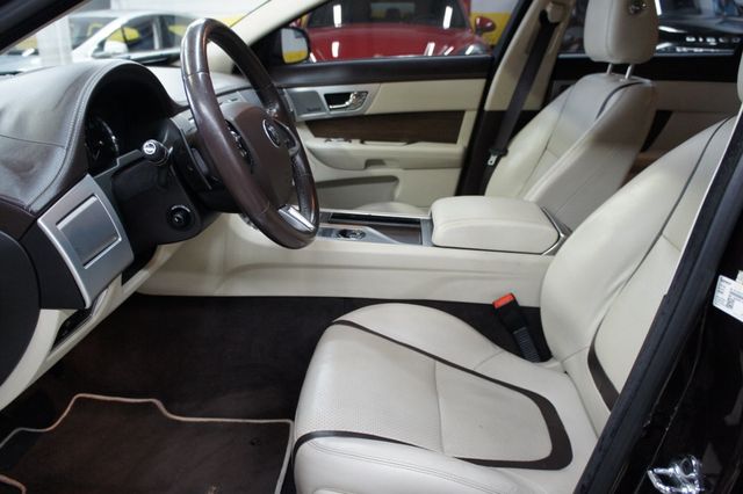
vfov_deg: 47.9
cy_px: 247
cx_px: 372
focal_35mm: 27
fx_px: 557
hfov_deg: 67.4
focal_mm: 18
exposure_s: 1/30
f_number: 3.5
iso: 640
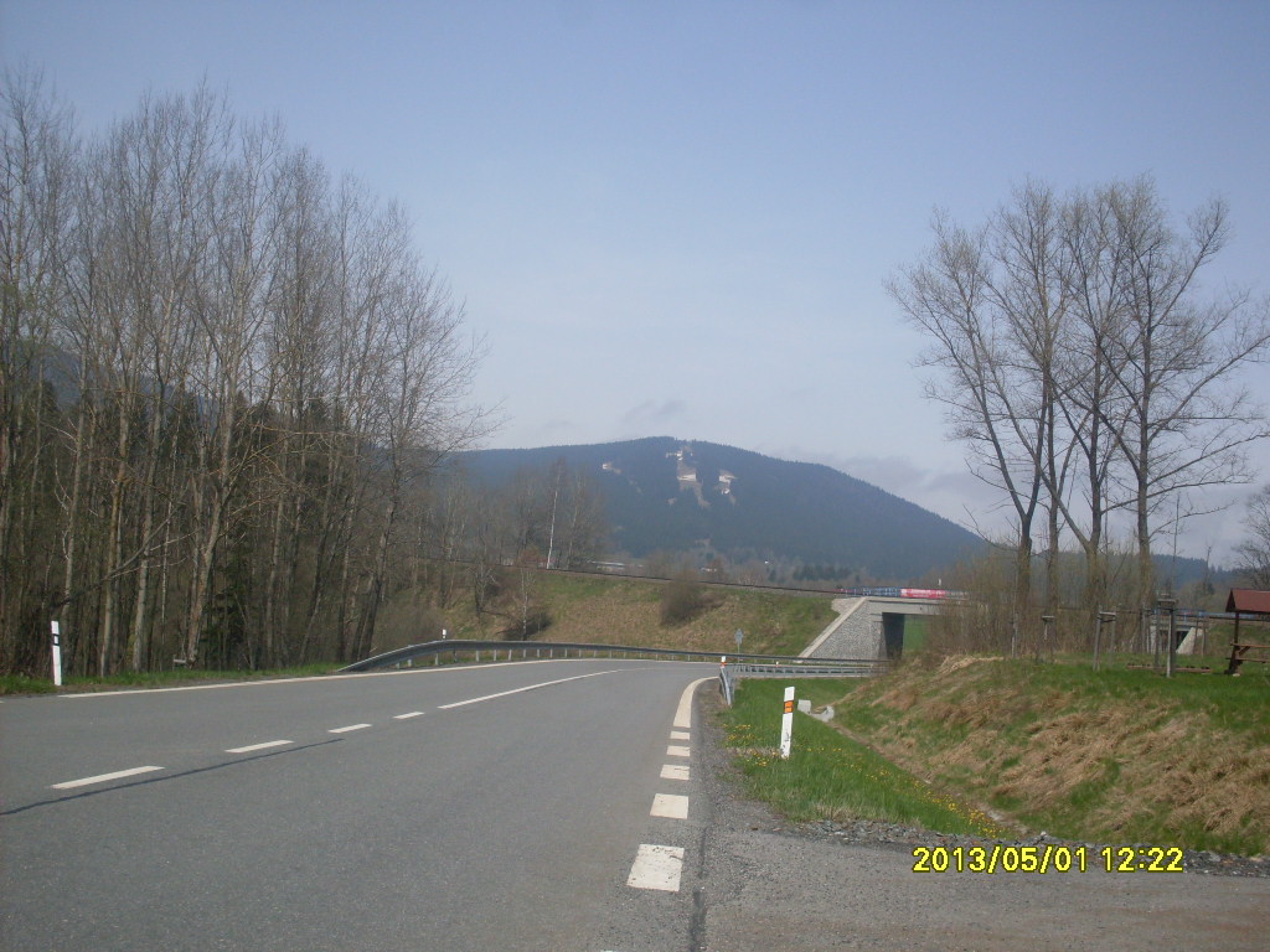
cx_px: 635
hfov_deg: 49.0
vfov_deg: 37.7
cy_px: 476
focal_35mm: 38
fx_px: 1394
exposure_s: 1/350
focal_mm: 6.3
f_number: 8.4
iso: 80
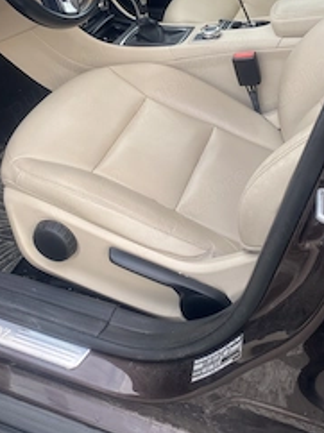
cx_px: 127
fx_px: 538
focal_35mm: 43
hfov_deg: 33.4
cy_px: 104
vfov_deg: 42.4
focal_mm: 4.25
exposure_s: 1/121
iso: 100
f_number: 1.8
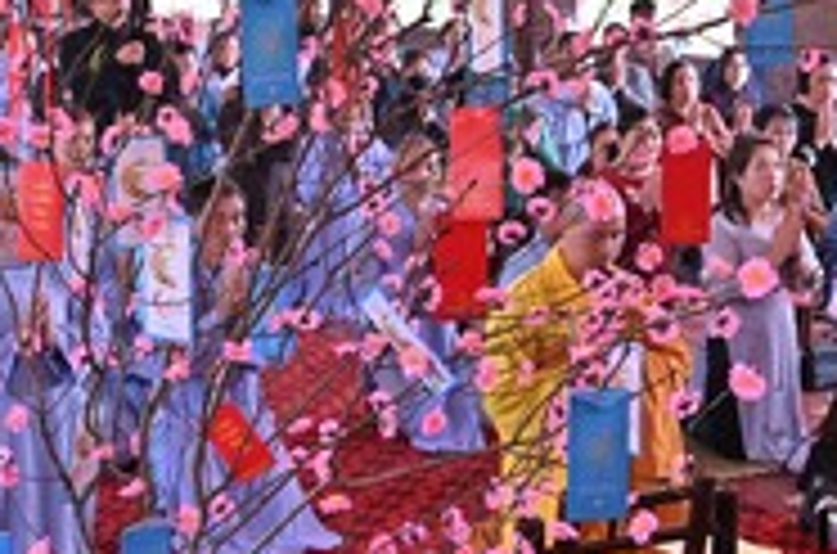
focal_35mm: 84
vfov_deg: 16.1
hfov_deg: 24.1
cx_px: 580
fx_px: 1948
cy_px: 117
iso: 500
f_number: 5.6
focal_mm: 24
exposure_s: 1/125
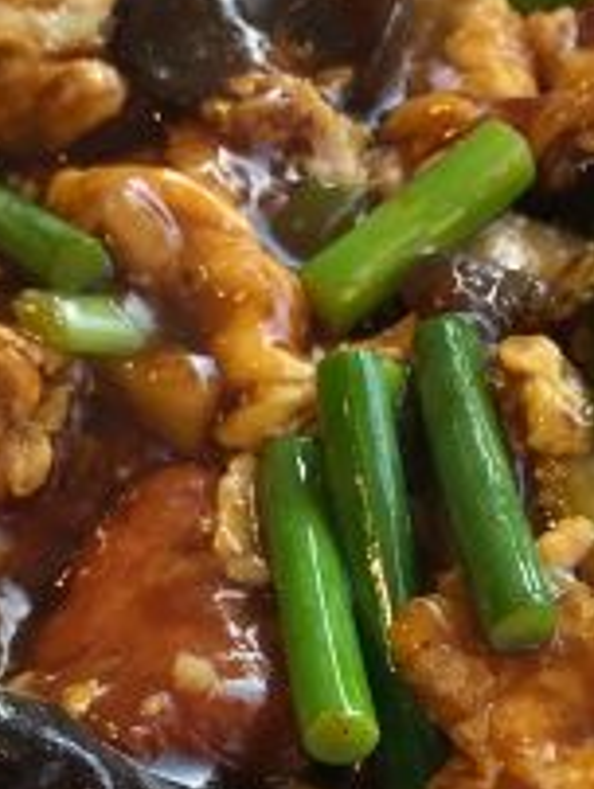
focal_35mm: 97
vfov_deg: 19.7
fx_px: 2215
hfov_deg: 15.3
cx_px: 377
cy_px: 758
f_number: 1.8
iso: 20
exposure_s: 1/150
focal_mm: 3.99
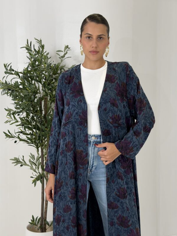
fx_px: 327
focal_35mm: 48
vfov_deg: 39.7
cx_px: 88
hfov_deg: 30.3
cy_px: 118
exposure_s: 1/439
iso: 64
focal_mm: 6.76
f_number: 1.78
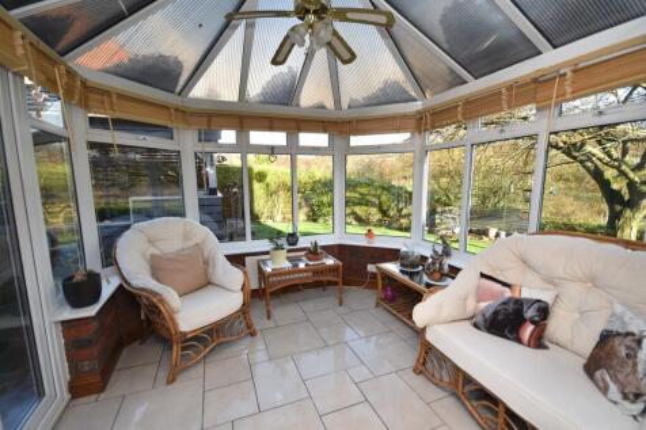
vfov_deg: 77.3
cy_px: 215
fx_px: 269
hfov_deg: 100.4
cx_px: 323
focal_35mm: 15
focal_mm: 10
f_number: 5
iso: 250
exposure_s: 1/200
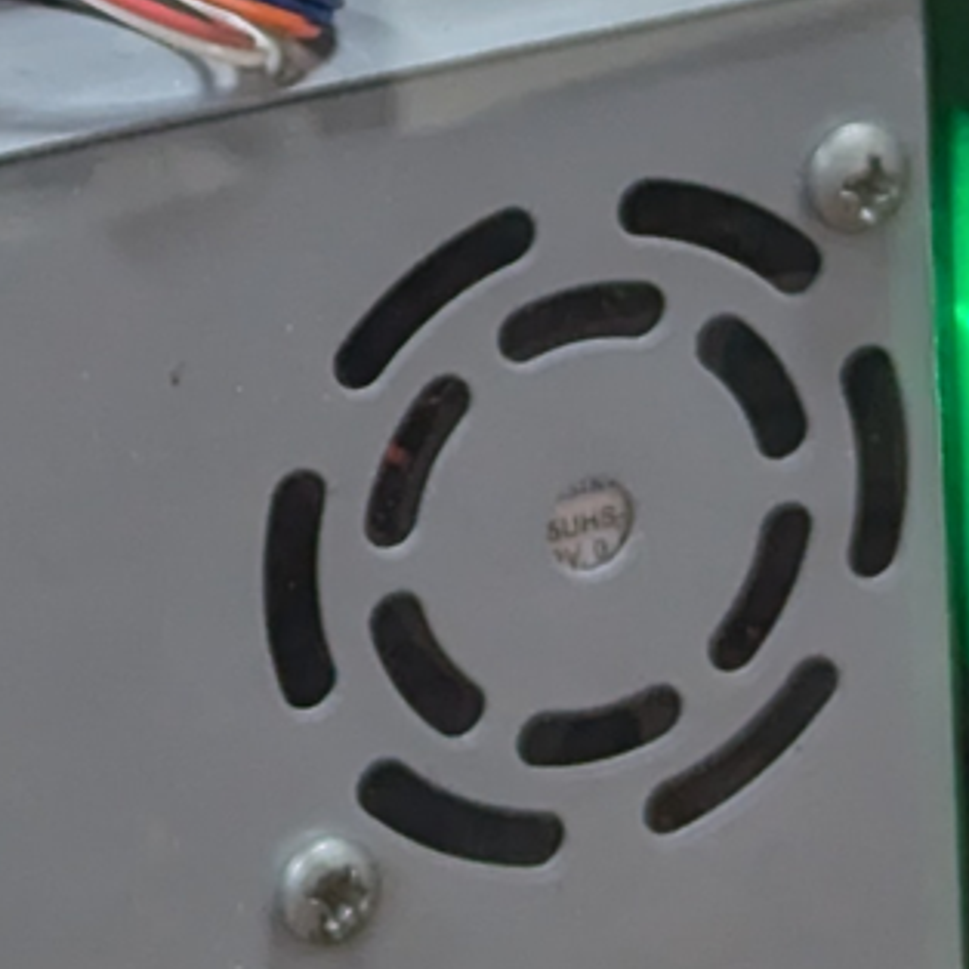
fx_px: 7284
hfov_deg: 7.6
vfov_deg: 7.4
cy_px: -701
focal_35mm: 230
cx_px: -40
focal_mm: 6.81
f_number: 1.85
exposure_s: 1/50
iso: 109
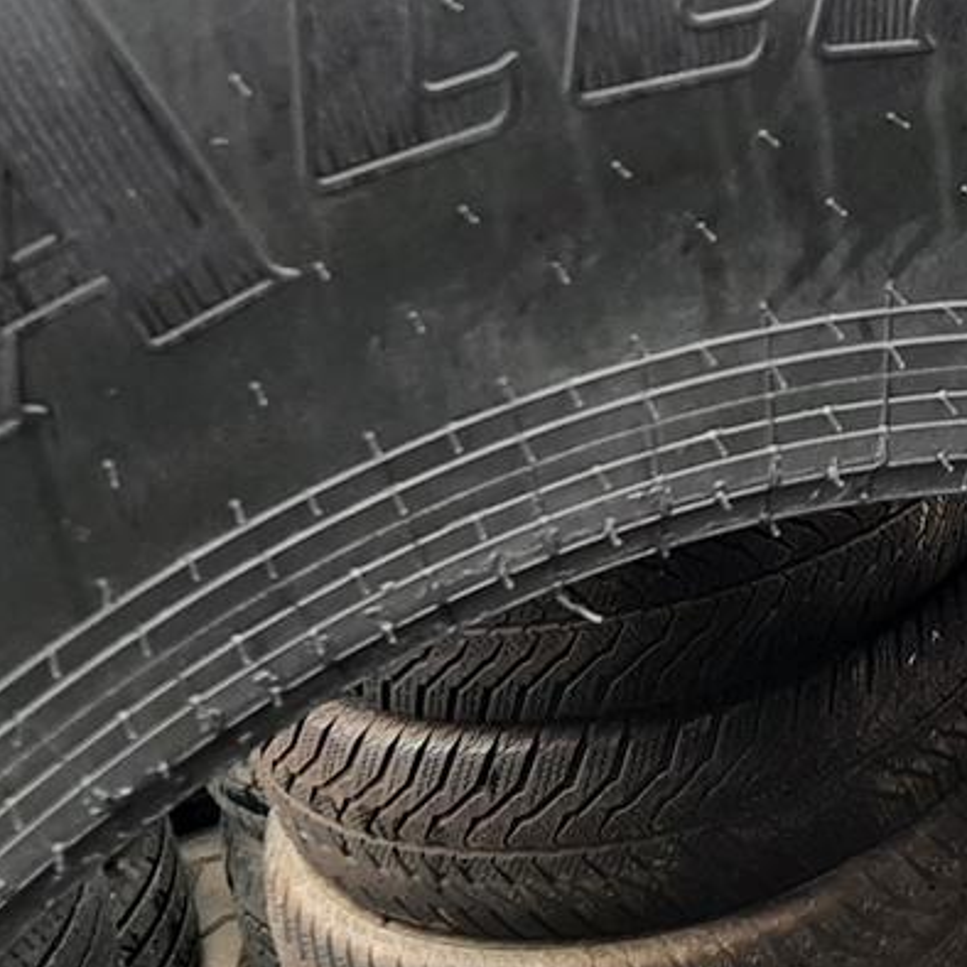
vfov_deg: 24.0
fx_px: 2212
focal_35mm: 70
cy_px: 115
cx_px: 758
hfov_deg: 24.3
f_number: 1.7
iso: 64
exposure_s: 1/50
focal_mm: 3.93
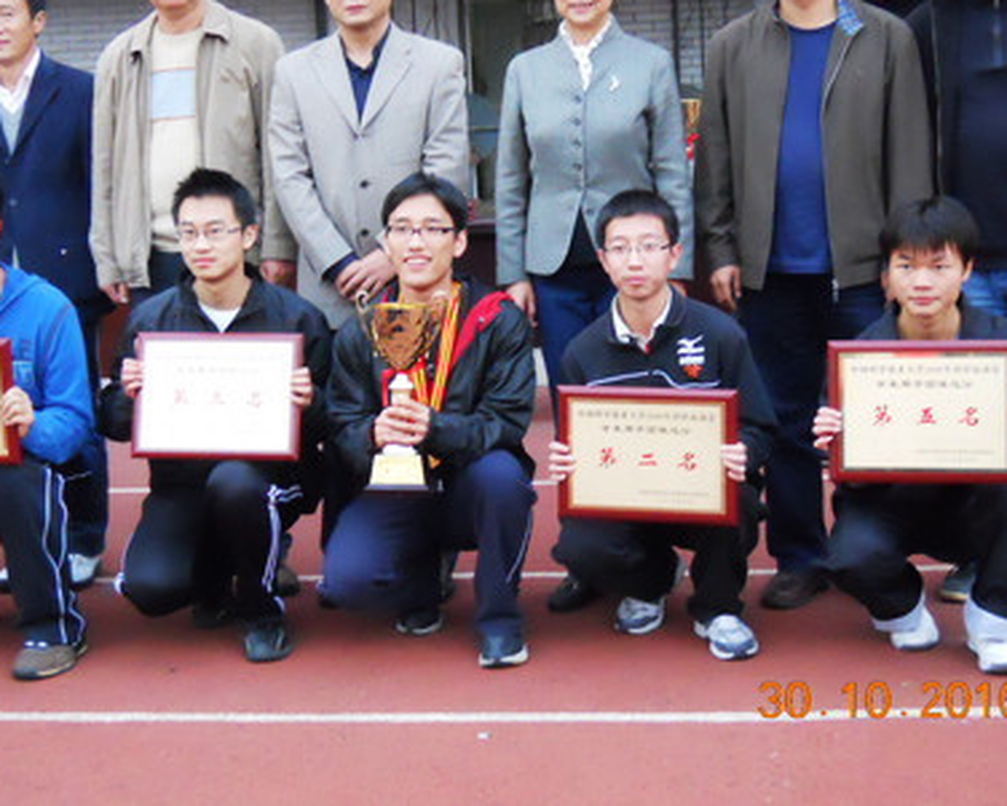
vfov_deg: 21.8
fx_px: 2087
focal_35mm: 70
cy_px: 307
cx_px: 415
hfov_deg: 27.1
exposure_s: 1/80
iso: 800
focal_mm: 9.6
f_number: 3.7
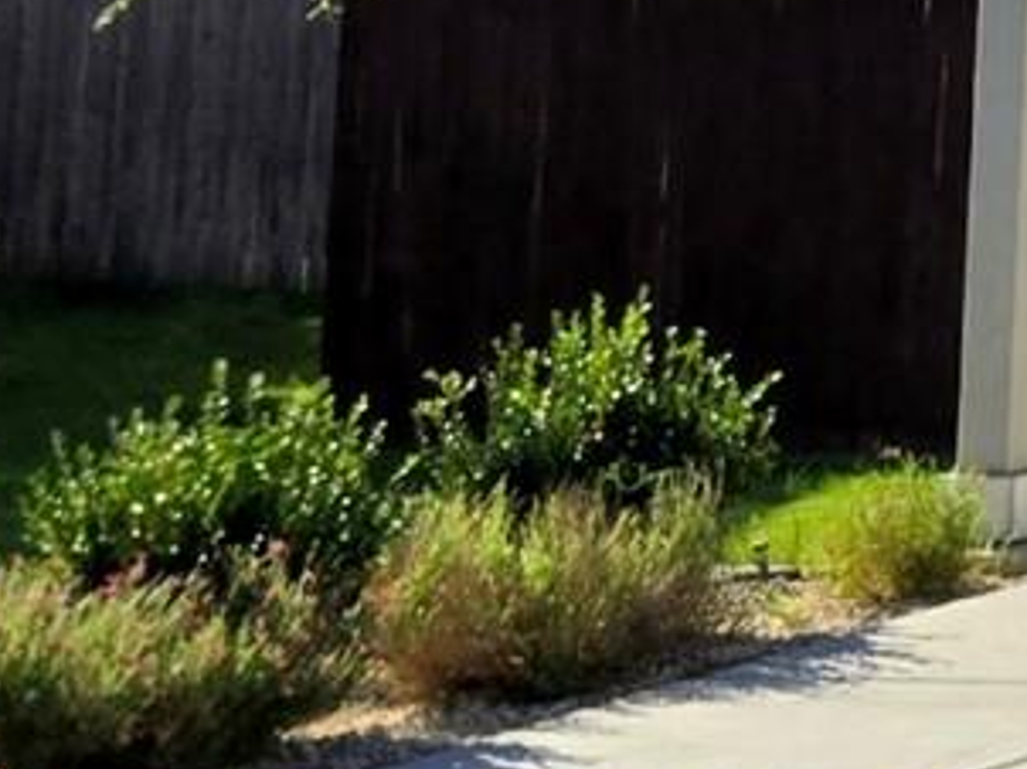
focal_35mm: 156
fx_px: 4625
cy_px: -546
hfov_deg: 9.4
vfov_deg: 9.1
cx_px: 3270
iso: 12
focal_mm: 6.3
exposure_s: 1/1036
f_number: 1.7
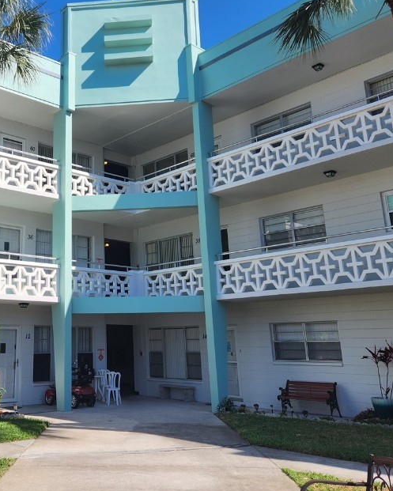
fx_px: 538
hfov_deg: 38.8
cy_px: 198
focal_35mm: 37
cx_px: 85
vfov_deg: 48.8
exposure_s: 1/1967
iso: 20
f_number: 1.8
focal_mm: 5.4
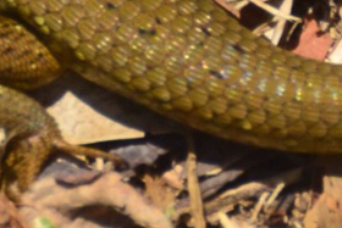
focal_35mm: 1645
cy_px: -487
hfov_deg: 1.3
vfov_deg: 0.8
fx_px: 15635
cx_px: 44
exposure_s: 1/500
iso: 360
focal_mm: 150
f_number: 11
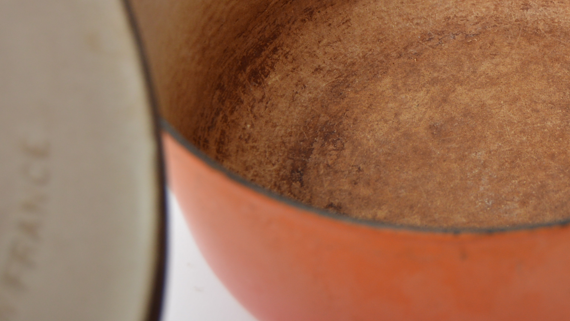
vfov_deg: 11.4
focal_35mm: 106
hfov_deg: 19.9
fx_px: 1602
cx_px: 468
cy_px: 44
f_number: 4.5
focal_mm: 34
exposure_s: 1/200
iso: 200
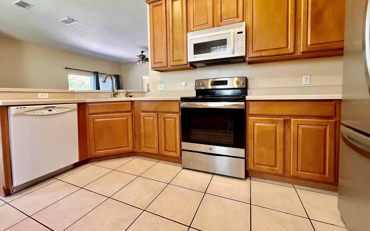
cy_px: 102
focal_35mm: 14
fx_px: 141
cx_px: 185
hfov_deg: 105.3
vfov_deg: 78.3
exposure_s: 1/60
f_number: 1.8
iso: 160
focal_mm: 1.57
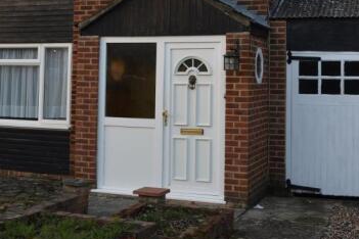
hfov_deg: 35.6
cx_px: 188
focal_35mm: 56
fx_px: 558
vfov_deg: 23.7
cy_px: 35
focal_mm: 20
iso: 320
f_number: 5.6
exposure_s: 1/125
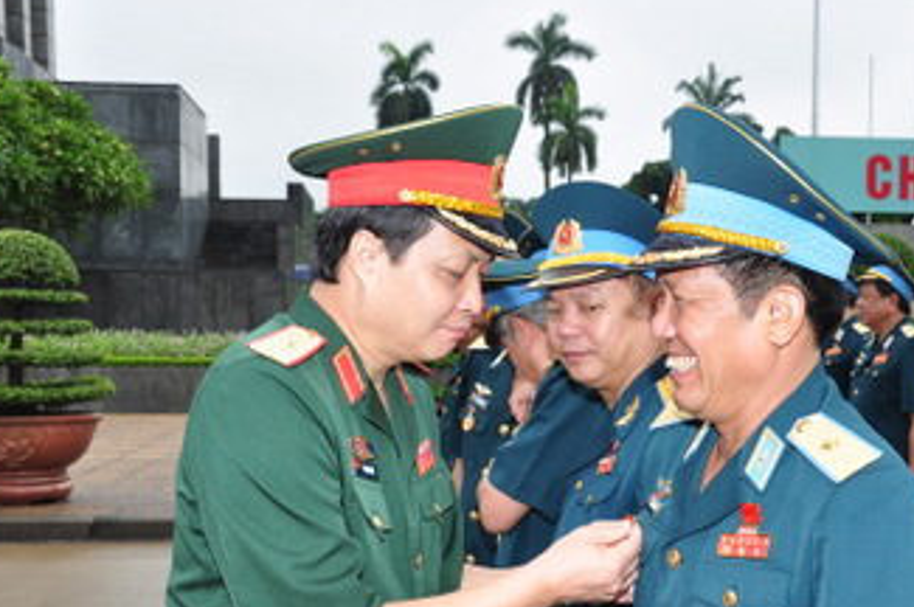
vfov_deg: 23.3
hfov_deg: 34.5
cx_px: 571
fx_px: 1465
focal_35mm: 58
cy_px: 430
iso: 400
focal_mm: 25
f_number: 9
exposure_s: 1/125
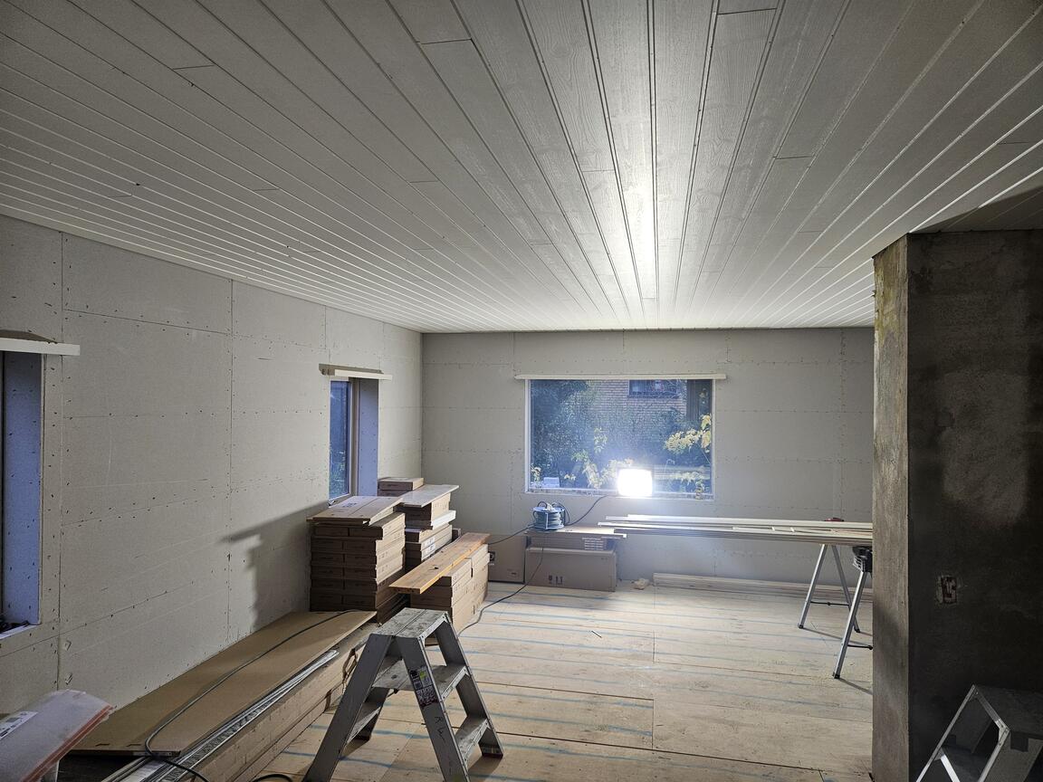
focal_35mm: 23
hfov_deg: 73.9
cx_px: 522
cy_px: 391
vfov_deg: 58.9
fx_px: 693
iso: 64
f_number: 1.8
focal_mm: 5.4
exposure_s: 1/100
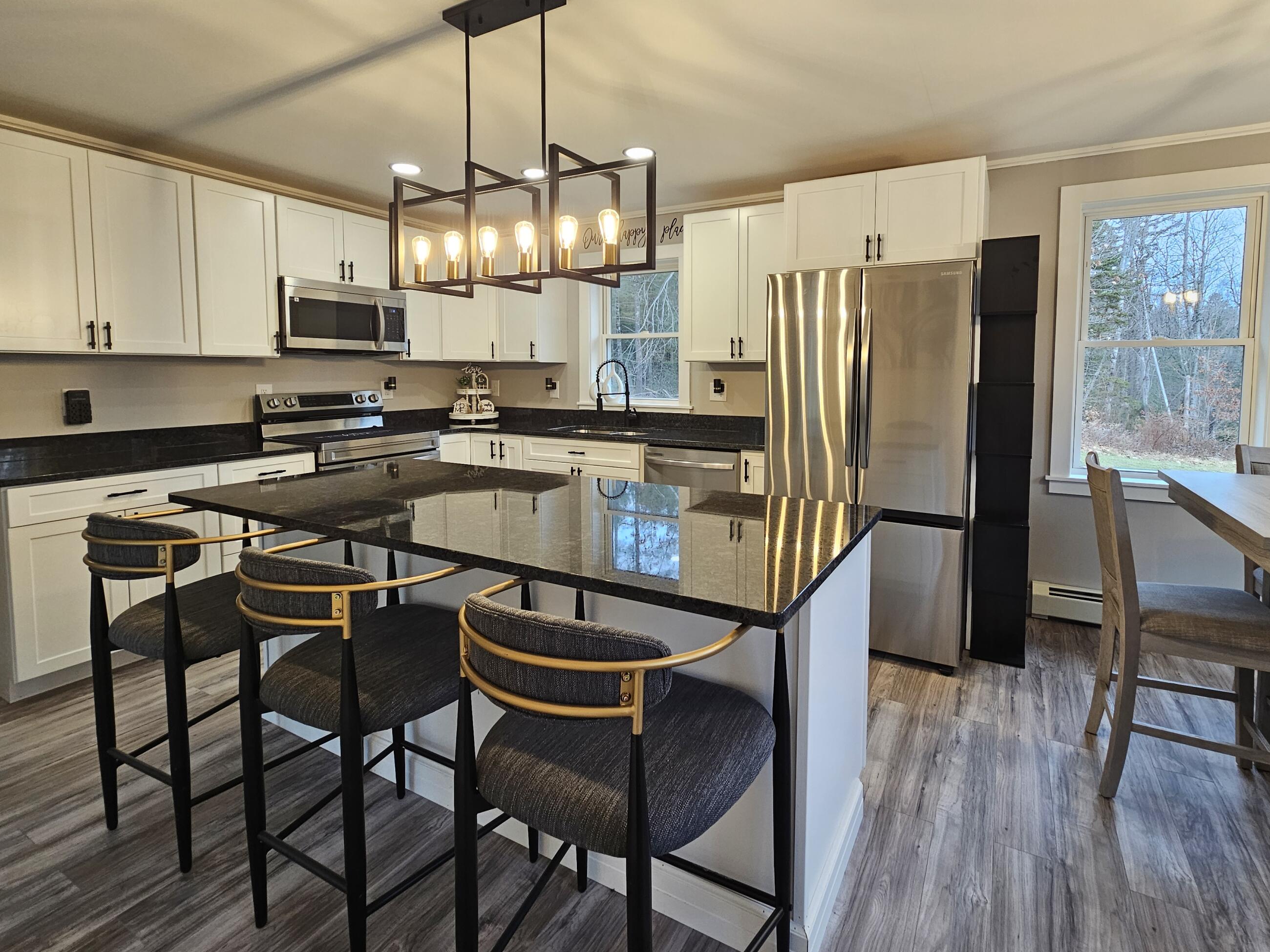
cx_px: 701
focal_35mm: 15
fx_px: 550
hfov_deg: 97.8
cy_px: 409
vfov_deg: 81.3
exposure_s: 1/60
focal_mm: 2.2
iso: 100
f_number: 2.2
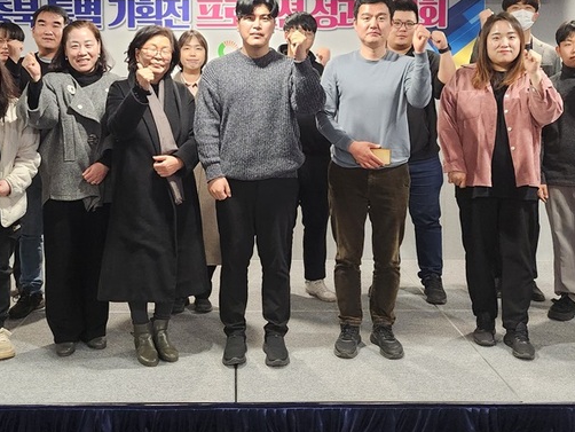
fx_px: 715
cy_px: 125
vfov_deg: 33.2
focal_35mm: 43
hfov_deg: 43.5
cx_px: 220
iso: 800
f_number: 1.8
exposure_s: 1/120
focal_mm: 5
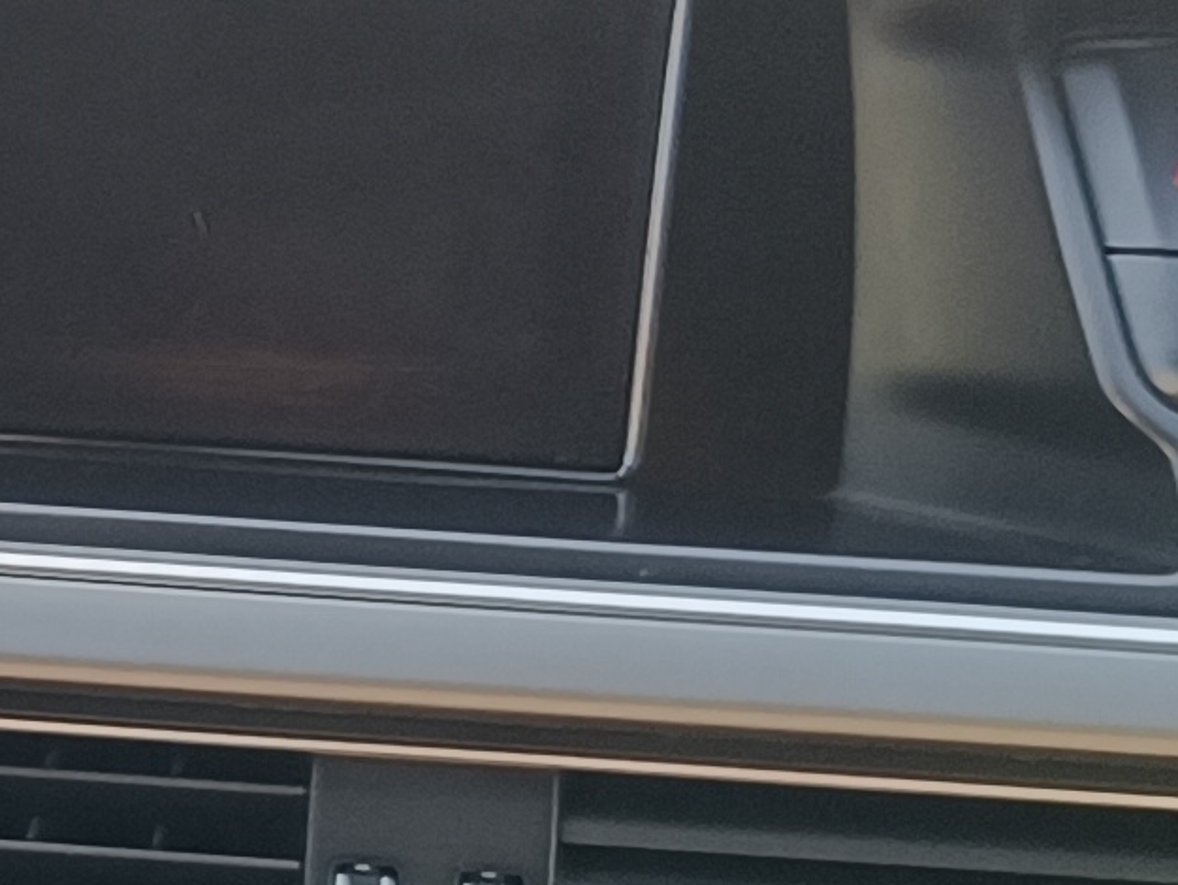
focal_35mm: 157
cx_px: -1492
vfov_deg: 9.4
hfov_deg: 10.9
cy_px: 919
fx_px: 5345
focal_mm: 5.59
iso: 95
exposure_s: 1/101
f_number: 1.88
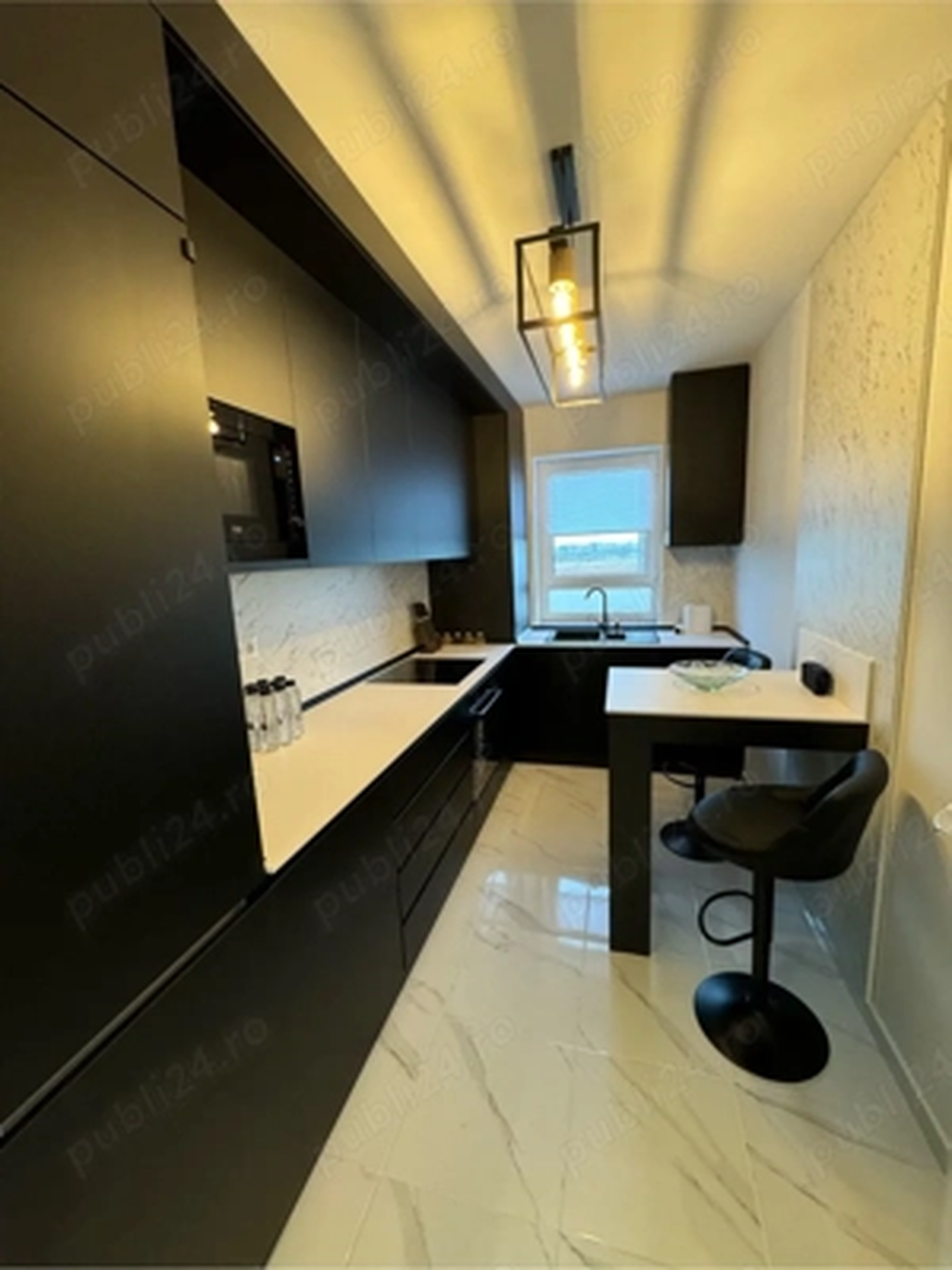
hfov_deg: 85.7
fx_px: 513
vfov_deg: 102.1
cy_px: 635
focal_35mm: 14
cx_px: 476
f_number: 2.2
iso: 200
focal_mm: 2.22
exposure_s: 1/100
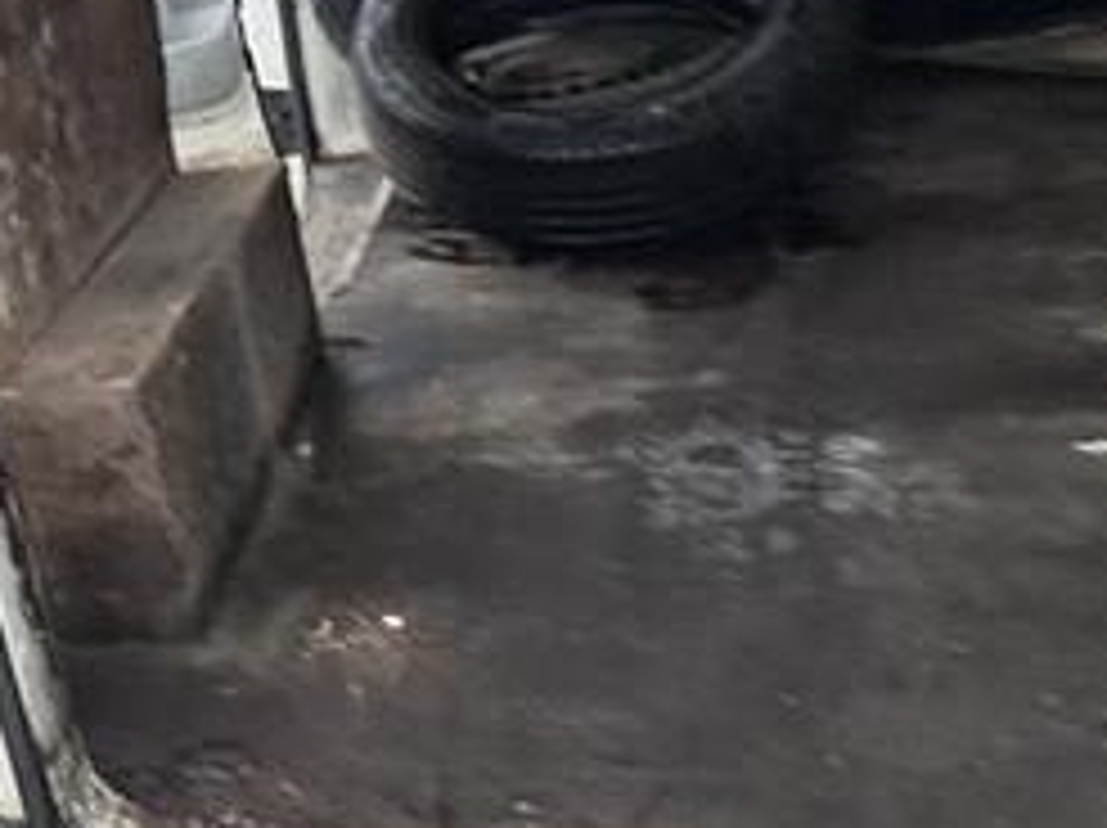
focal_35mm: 51
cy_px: 292
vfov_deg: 28.4
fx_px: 1629
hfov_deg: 29.9
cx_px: -338
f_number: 2.2
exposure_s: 1/99
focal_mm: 2.22
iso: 200
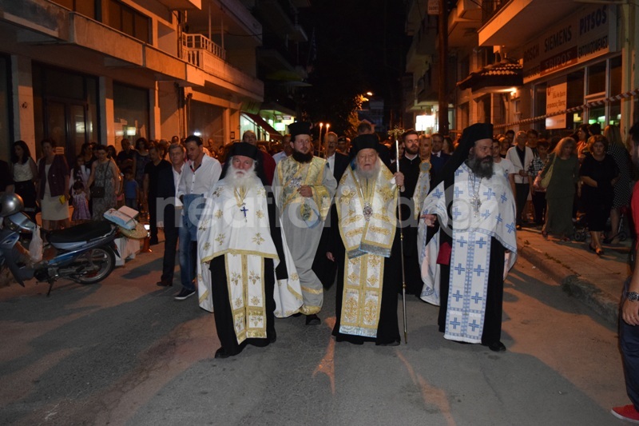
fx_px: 639
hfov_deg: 53.1
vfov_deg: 36.9
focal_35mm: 36
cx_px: 320
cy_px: 213
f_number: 4
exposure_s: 1/60
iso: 3200
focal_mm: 24
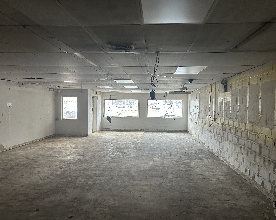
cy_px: 113
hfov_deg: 62.2
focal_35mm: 28
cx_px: 142
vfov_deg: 51.5
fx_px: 229
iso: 250
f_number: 1.5
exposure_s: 1/60
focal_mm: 5.7
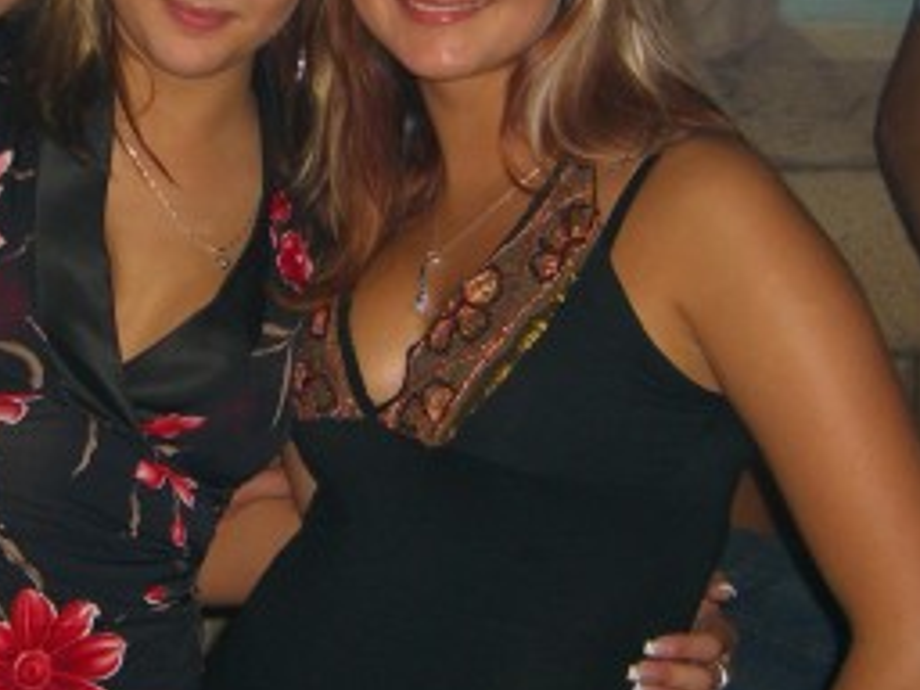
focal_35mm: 89
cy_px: 158
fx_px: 2365
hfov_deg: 21.7
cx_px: 169
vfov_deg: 16.5
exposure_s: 1/60
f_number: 2.8
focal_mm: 7.9
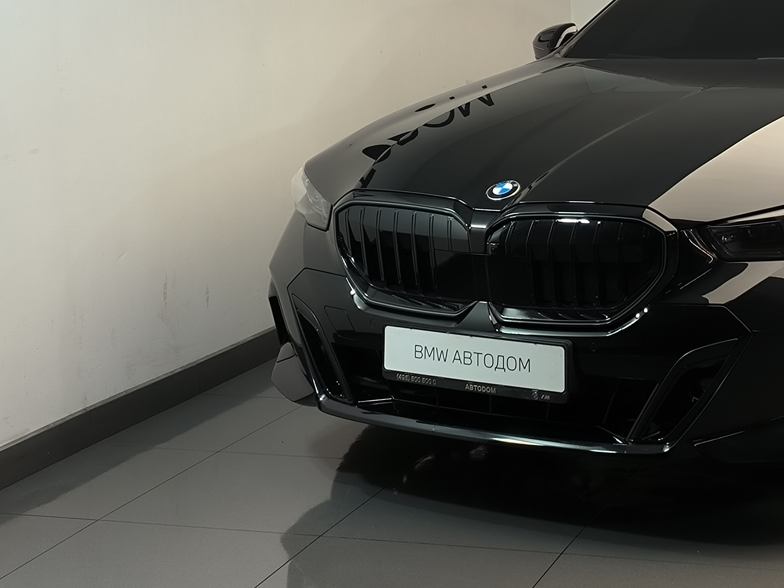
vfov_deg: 34.7
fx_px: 929
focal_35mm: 41
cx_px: 619
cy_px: 178
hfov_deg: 43.8
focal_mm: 5.24
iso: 96
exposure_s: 1/100
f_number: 1.7
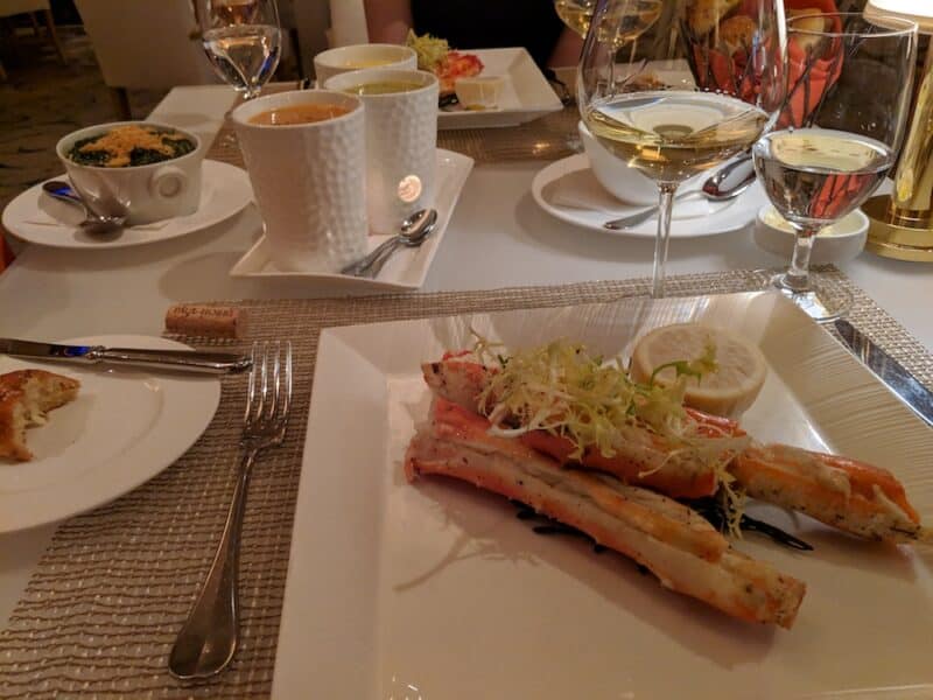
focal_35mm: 27
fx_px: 728
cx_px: 466
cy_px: 350
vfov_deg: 51.4
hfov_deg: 65.3
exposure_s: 1/40.1
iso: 400
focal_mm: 4.44
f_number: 1.8
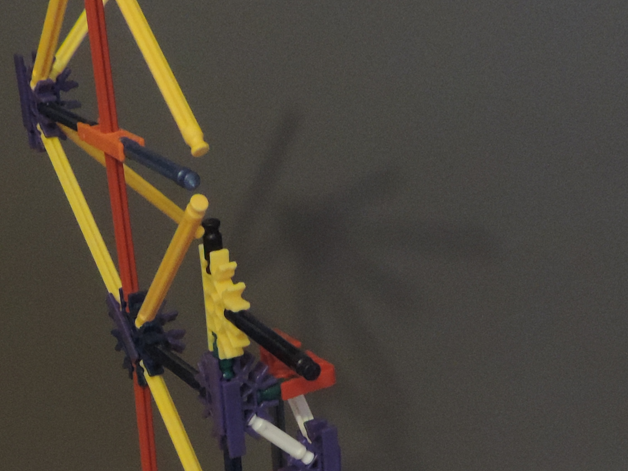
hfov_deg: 25.0
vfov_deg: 17.8
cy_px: 595
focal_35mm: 78
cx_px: 279
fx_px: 1415
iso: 450
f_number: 3
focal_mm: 4.3
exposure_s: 1/8
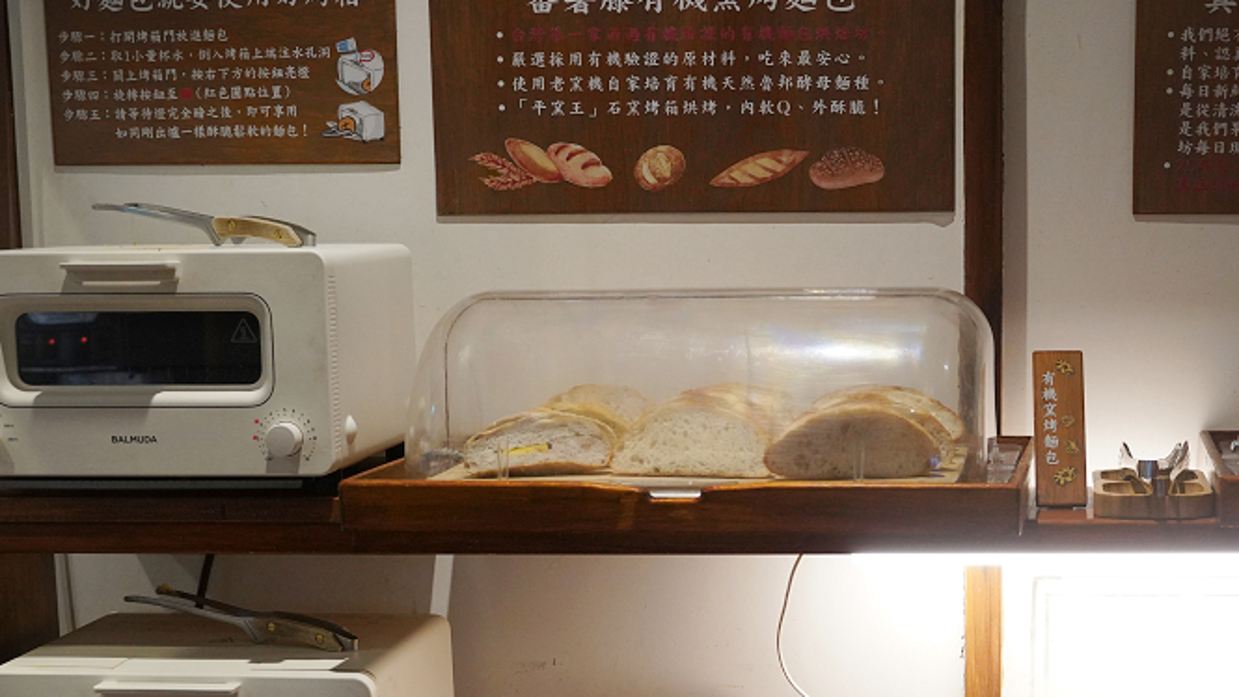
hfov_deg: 30.6
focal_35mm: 68
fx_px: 2234
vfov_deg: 17.5
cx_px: 889
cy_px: 585
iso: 1600
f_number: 3.5
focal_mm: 36
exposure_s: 1/160
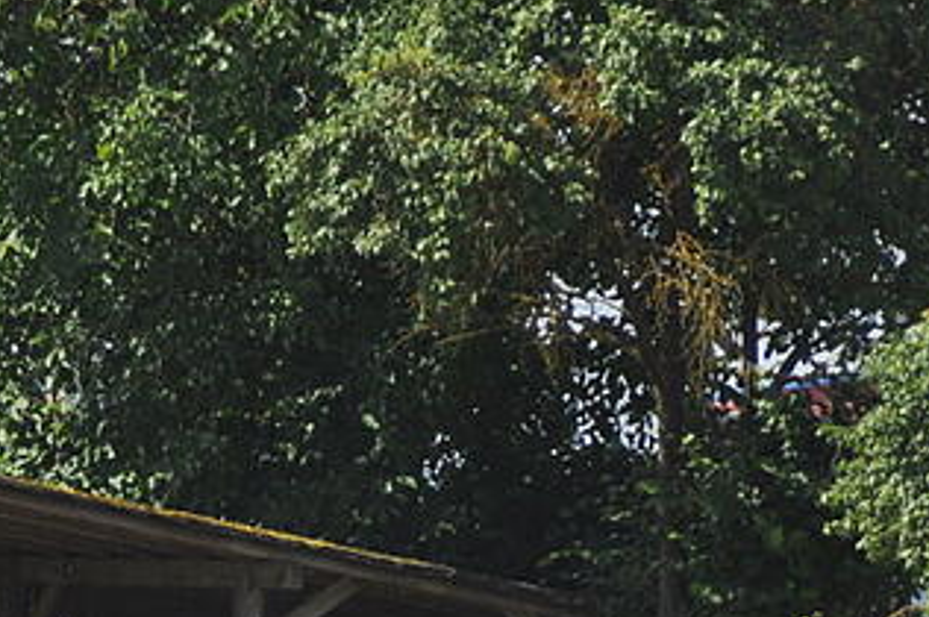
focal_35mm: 1024
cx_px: -73
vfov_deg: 1.3
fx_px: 26397
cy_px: 983
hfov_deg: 2.0
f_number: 6.3
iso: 400
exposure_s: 1/1250
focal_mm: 200
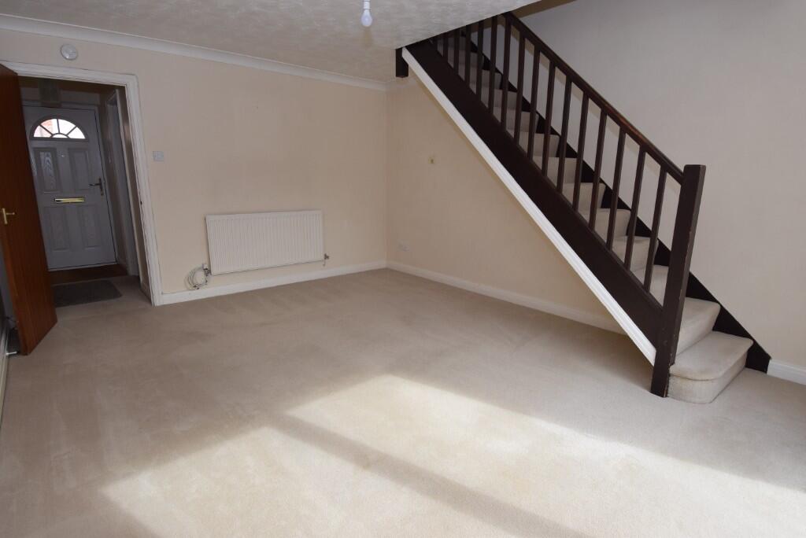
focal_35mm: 18
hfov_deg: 90.0
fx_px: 403
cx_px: 403
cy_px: 269
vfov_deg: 67.5
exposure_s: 1/250
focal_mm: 12
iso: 250
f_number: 8
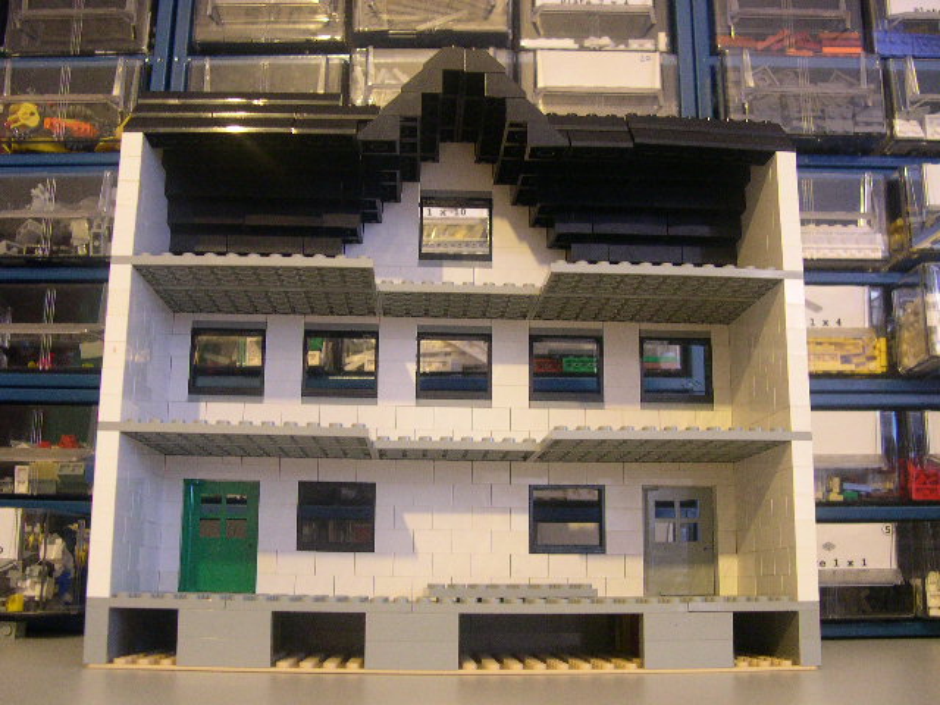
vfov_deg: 37.7
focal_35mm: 38
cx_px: 470
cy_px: 352
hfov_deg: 49.0
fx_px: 1032
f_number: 2.8
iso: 400
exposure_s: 1/4.2
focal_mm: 8
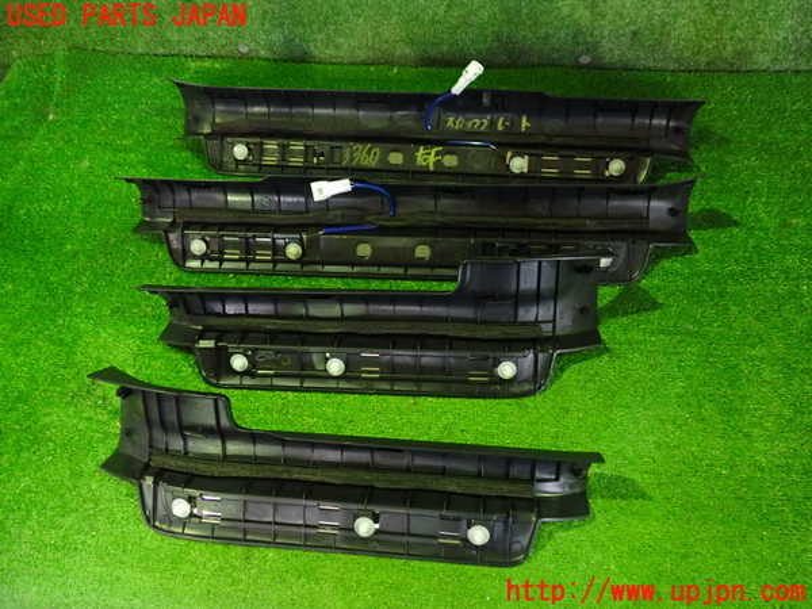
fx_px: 704
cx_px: 406
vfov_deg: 46.8
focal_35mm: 30
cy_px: 304
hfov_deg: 60.0
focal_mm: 5.4
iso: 800
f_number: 2.3
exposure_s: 1/20
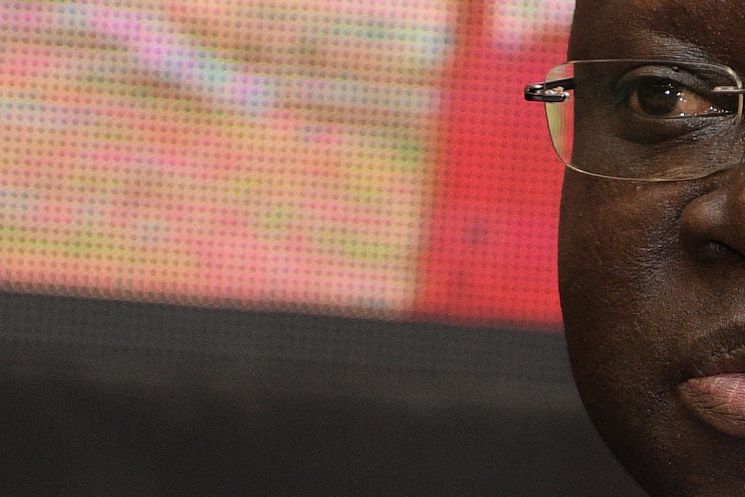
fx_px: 8650
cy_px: 478
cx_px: 874
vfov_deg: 3.3
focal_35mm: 418
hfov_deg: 4.9
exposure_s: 1/250
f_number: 2.8
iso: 1250
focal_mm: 70
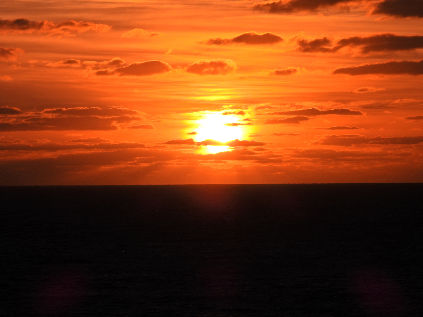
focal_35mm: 260
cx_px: 212
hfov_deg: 7.6
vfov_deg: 5.7
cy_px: 158
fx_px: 3177
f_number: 8
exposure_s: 1/2000
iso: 100
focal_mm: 46.4
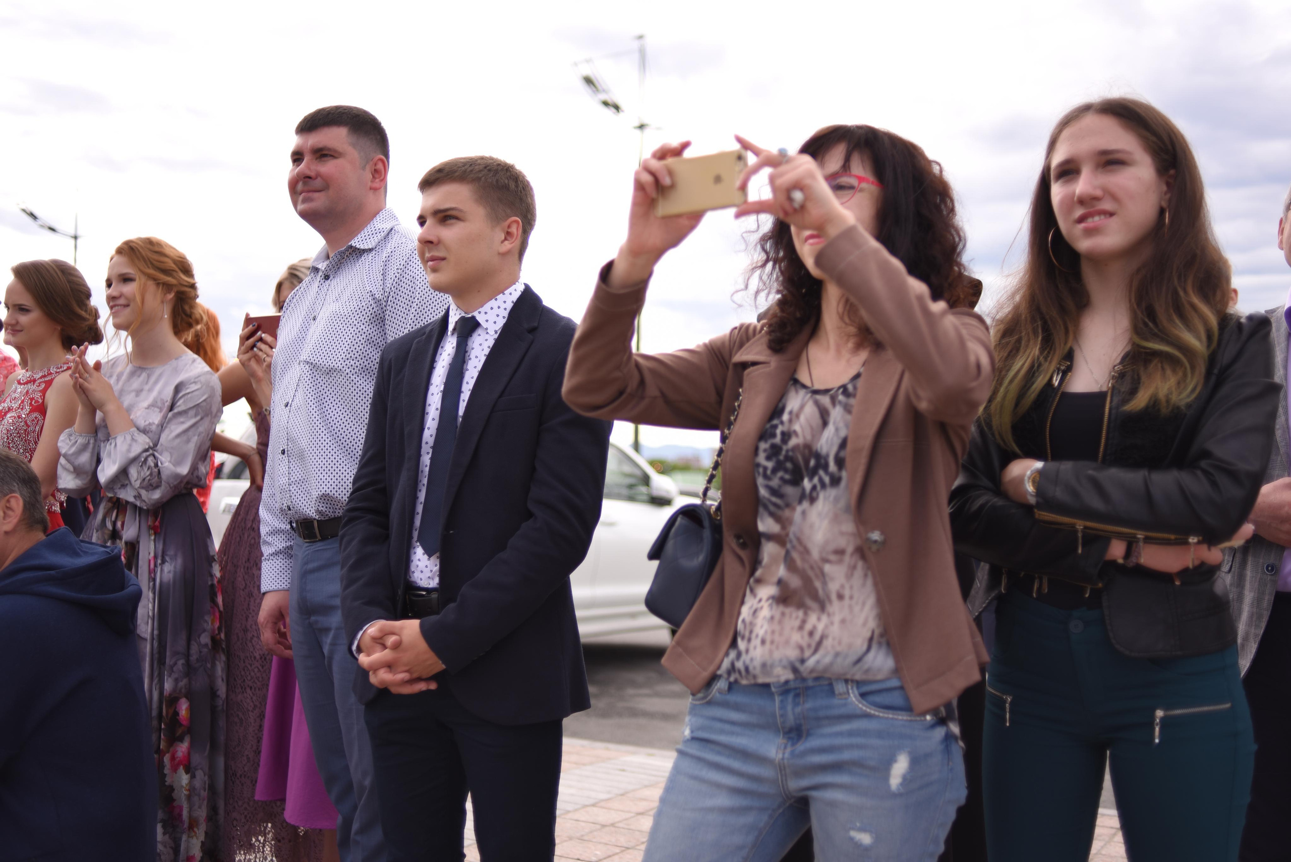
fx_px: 1256
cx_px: 646
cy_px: 431
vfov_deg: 37.9
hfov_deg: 54.4
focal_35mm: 35
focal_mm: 35
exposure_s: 1/800
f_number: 2
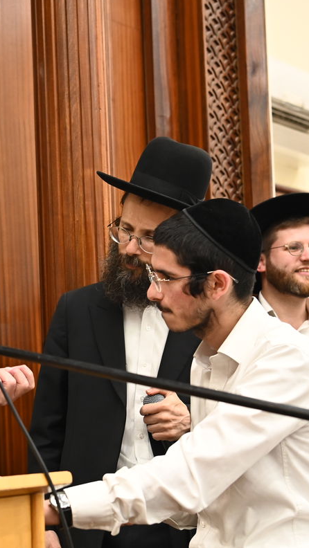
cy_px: 320
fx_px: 1077
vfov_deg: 28.5
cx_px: 0
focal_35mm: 74
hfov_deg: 16.0
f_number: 3.5
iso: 1600
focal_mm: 40
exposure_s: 1/125
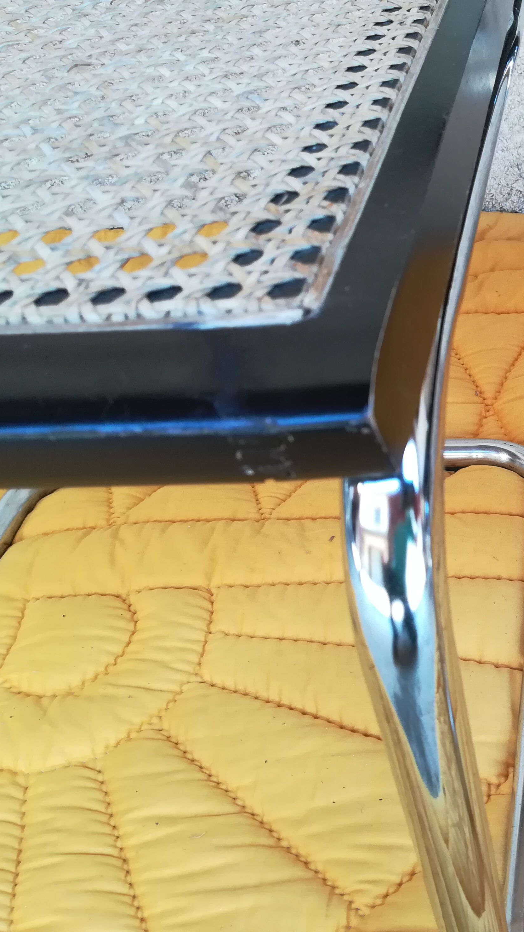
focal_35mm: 38
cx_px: 568
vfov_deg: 52.8
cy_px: 464
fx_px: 939
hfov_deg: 28.5
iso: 100
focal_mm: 3.83
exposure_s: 1/50
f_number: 2.2
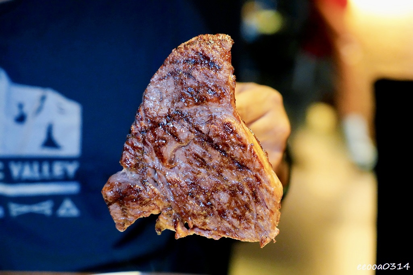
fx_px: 883
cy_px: 138
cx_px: 206
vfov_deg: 17.7
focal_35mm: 77
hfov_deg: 26.3
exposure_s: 1/100
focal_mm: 77
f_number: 4.5
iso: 6400
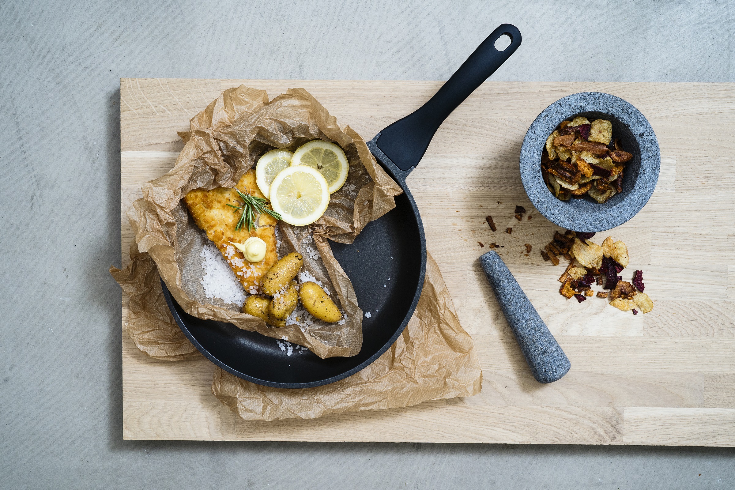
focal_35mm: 50
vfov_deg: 27.0
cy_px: 245
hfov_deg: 39.6
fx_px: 1021
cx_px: 368
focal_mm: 50
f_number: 9
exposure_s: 1/125
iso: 400
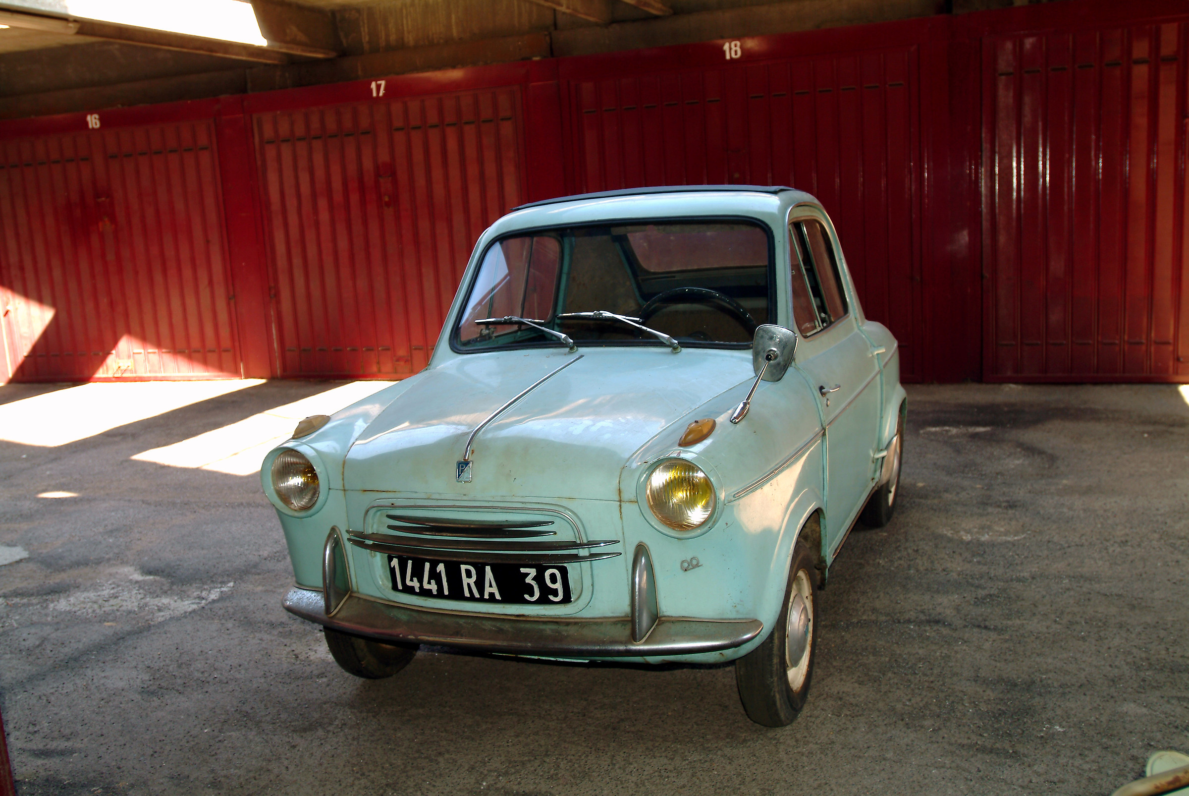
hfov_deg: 59.4
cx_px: 594
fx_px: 1041
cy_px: 398
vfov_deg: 41.8
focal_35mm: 32
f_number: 2.8
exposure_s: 1/125
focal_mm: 21
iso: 100
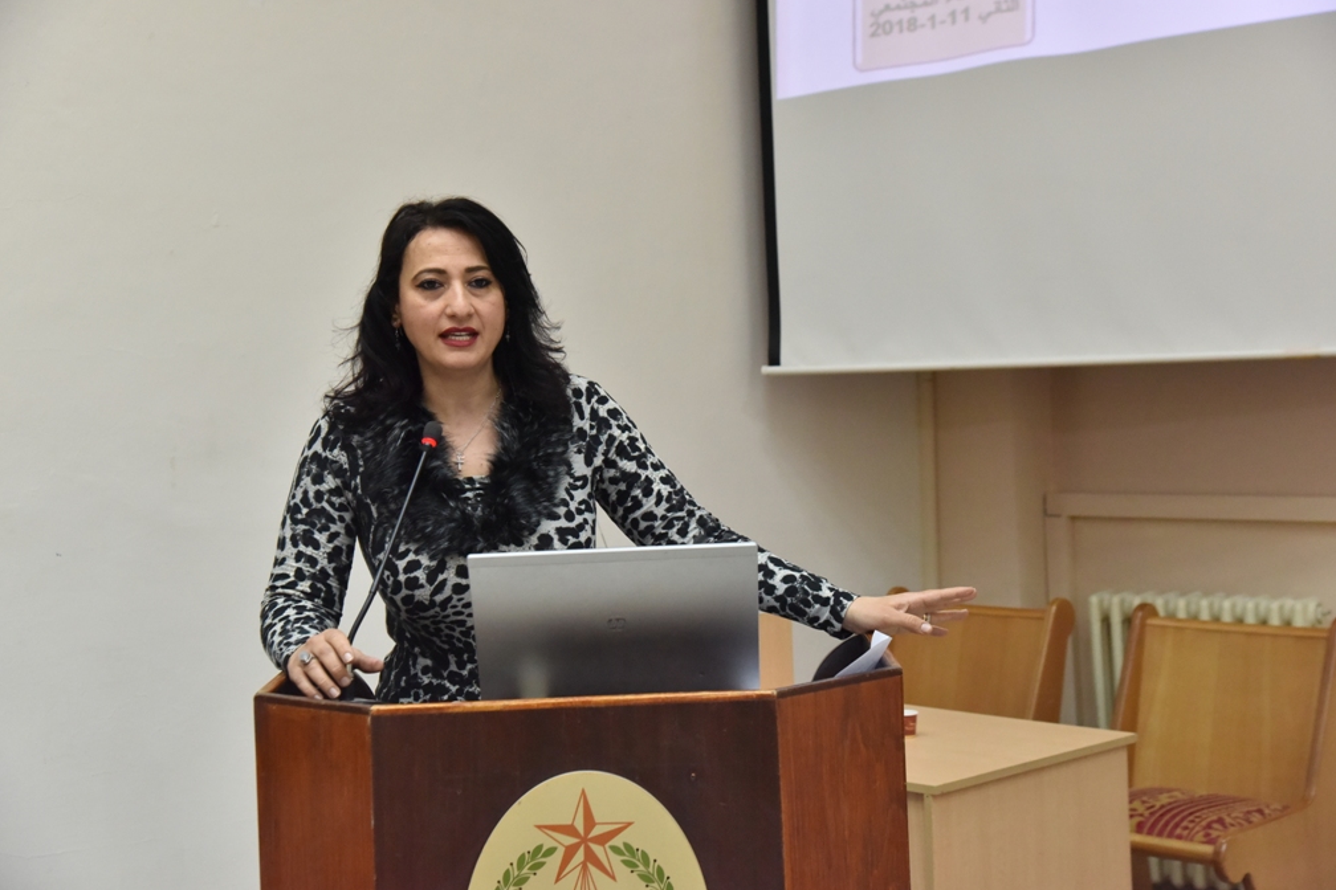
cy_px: 448
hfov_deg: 31.9
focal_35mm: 63
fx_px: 2338
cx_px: 671
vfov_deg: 21.6
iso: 2500
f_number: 5.6
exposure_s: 1/125
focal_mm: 62
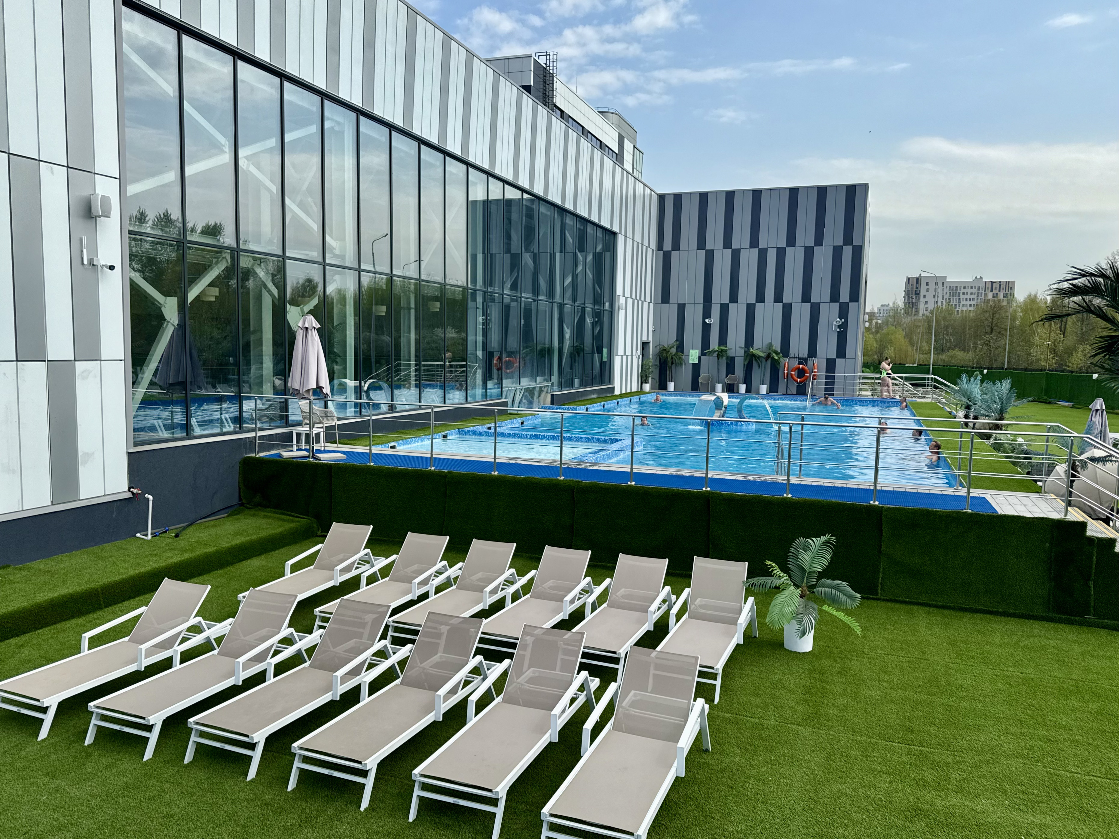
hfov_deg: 71.6
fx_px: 776
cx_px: 560
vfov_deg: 56.8
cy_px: 420
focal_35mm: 24
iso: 80
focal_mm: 6.76
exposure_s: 1/4405
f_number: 1.78
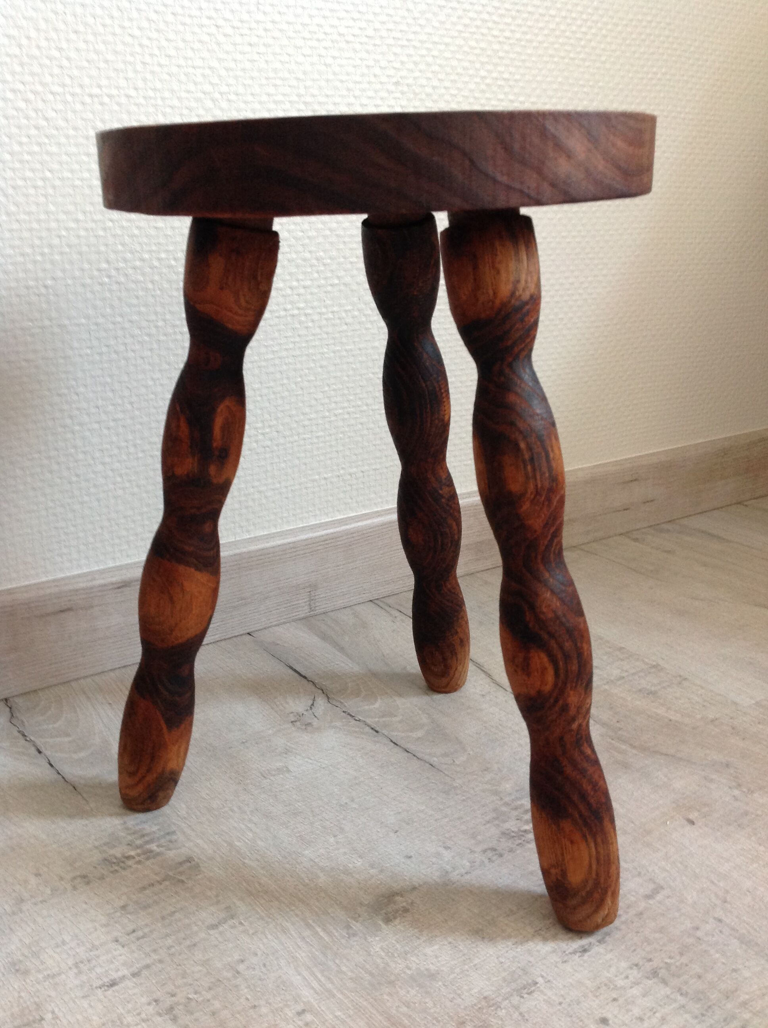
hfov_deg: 40.6
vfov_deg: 52.7
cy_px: 514
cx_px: 384
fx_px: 1038
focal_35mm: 35
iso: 125
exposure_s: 1/15
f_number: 2.4
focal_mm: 4.28
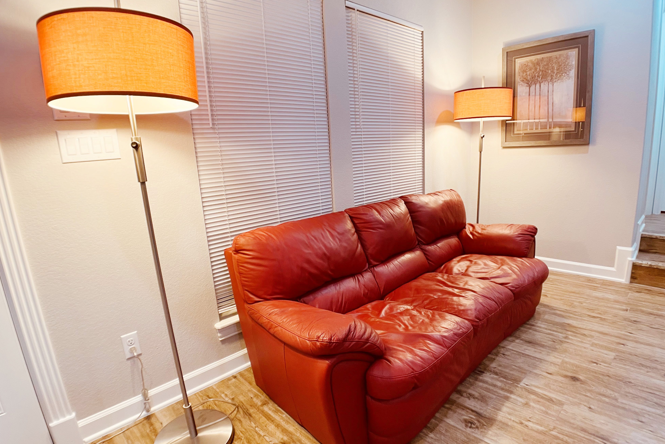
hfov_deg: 65.5
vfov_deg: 46.4
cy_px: 232
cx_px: 332
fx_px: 517
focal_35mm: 28
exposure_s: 1/60
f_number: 1.6
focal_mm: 4.2
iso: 80
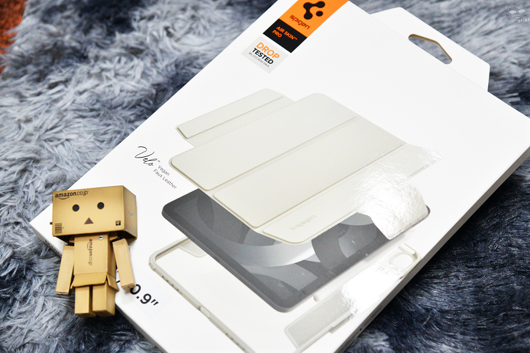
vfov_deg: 18.2
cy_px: 176
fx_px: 1104
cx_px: 265
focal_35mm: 75
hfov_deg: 27.0
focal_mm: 75
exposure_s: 1/200
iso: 1600
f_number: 5.6
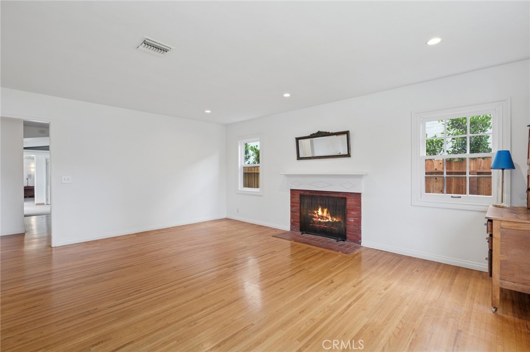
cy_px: 176
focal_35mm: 16
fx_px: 235
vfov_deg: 73.7
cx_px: 265
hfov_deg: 96.8
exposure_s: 1/20
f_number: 8
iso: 320
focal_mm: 16
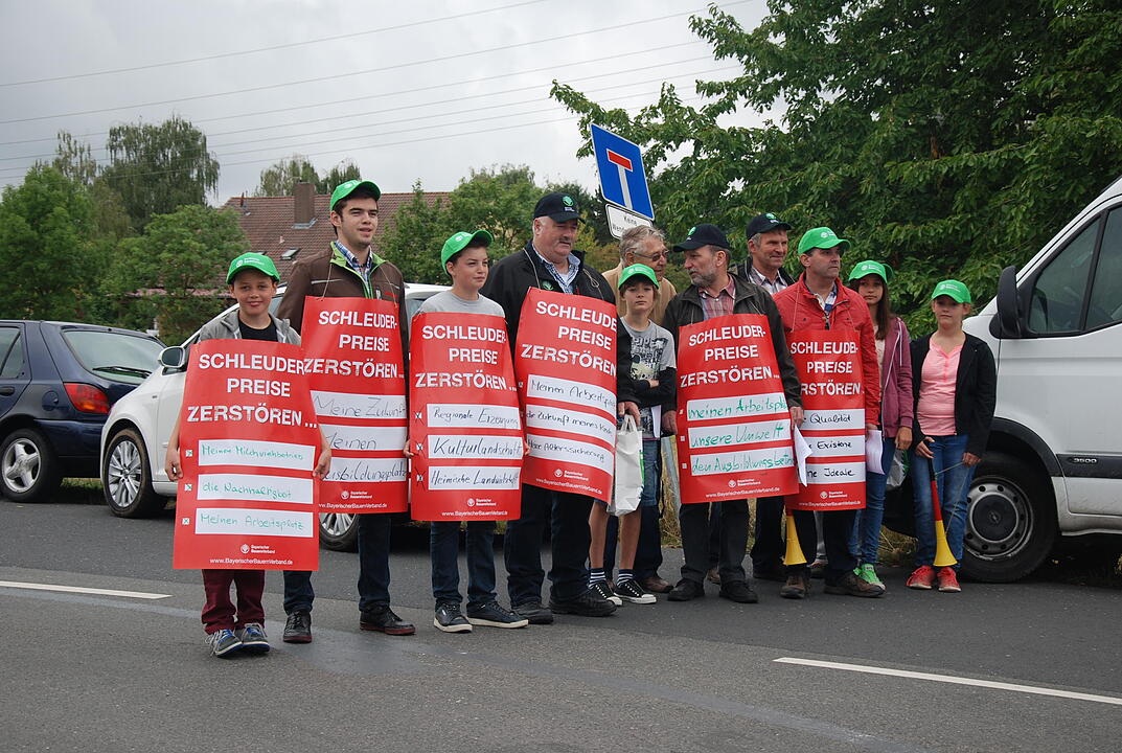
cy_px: 376
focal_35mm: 60
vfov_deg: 22.7
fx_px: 1874
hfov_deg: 33.3
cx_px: 561
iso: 100
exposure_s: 1/160
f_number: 6.3
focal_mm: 40
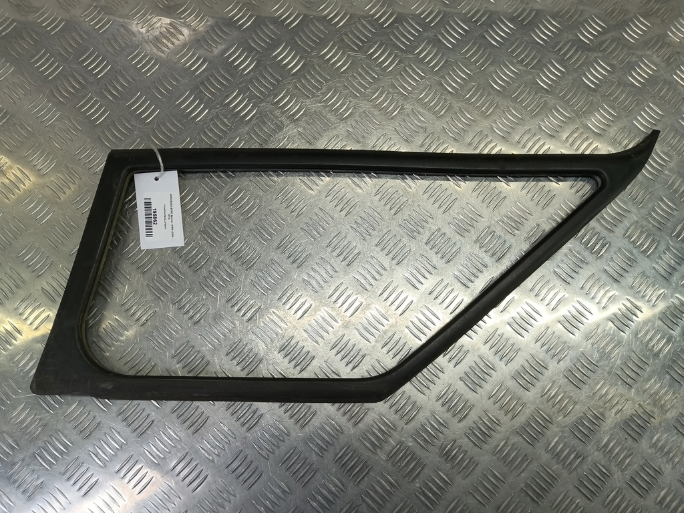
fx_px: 454
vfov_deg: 58.9
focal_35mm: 23
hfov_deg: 73.9
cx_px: 342
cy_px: 256
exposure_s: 1/100
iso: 137
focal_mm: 4.11
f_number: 1.6
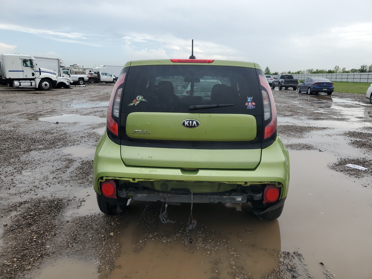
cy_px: 140
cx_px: 186
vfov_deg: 53.1
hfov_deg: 67.3
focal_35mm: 26
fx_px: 279
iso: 50
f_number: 1.5
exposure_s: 1/1250
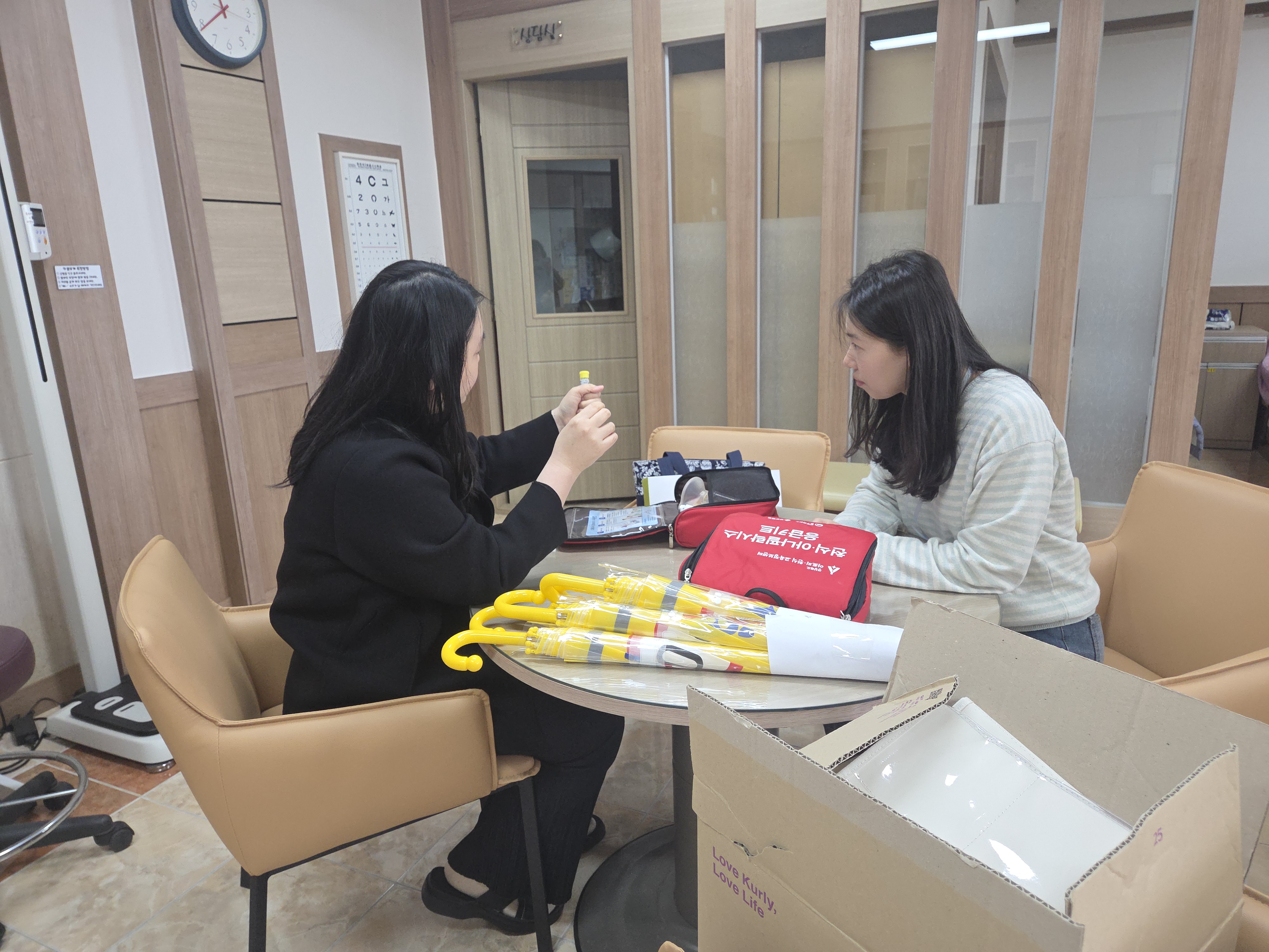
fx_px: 843
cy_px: 476
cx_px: 634
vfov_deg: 58.9
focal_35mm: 23
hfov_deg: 73.9
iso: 160
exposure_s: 1/120
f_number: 1.8
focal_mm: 5.4
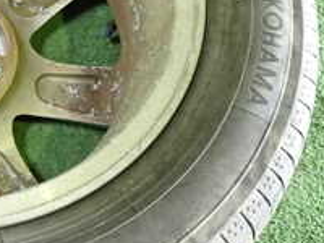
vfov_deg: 16.3
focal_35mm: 90
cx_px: -29
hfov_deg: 20.8
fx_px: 842
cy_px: 47
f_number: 2.3
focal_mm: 5.4
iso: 640
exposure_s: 1/30
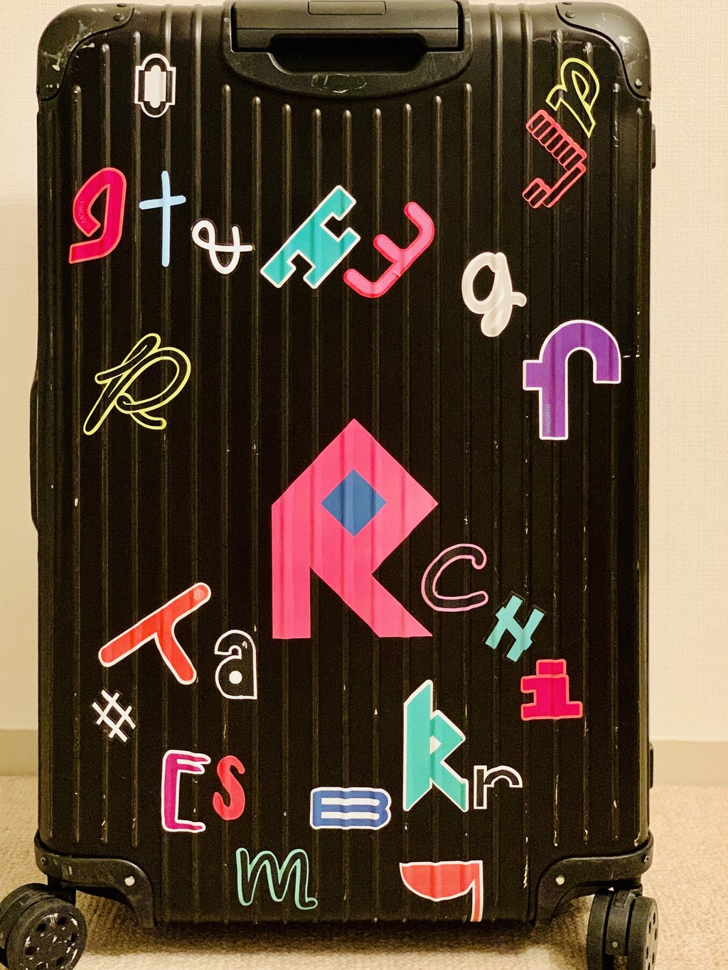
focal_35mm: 52
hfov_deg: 28.0
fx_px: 1458
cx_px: 364
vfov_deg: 36.8
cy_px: 485
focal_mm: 6
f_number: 2.4
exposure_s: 1/25
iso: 640
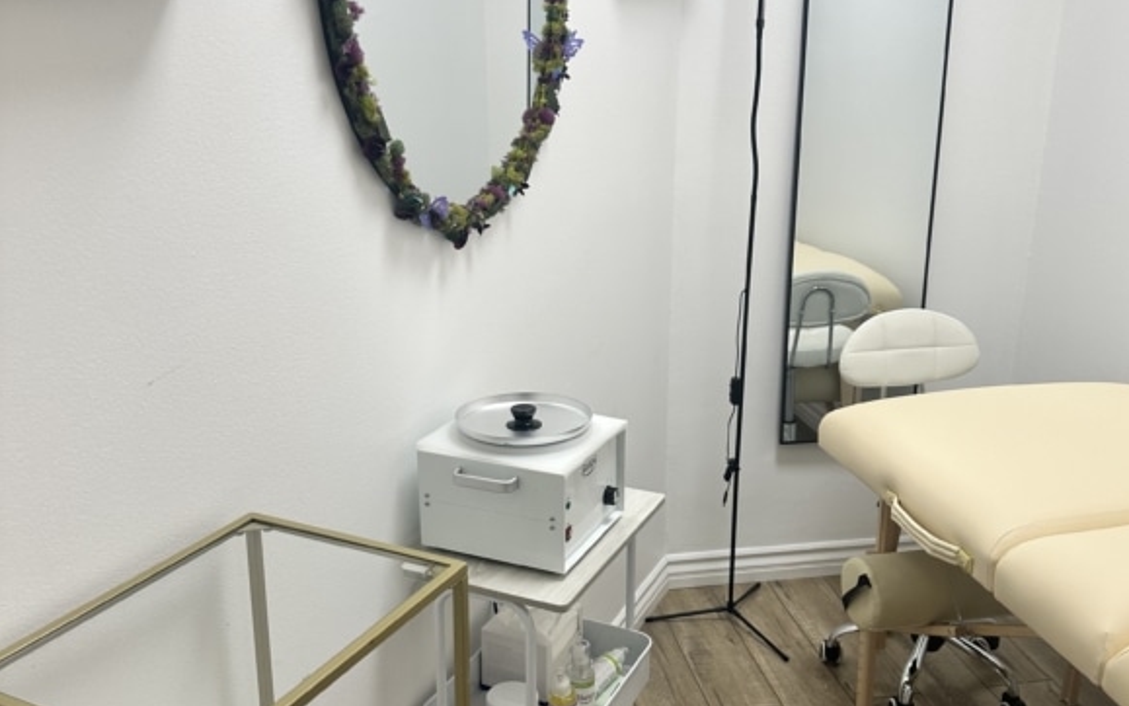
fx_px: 800
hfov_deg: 70.4
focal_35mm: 26
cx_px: 575
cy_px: 394
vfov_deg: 47.5
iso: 100
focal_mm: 6.86
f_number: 1.78
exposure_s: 1/120
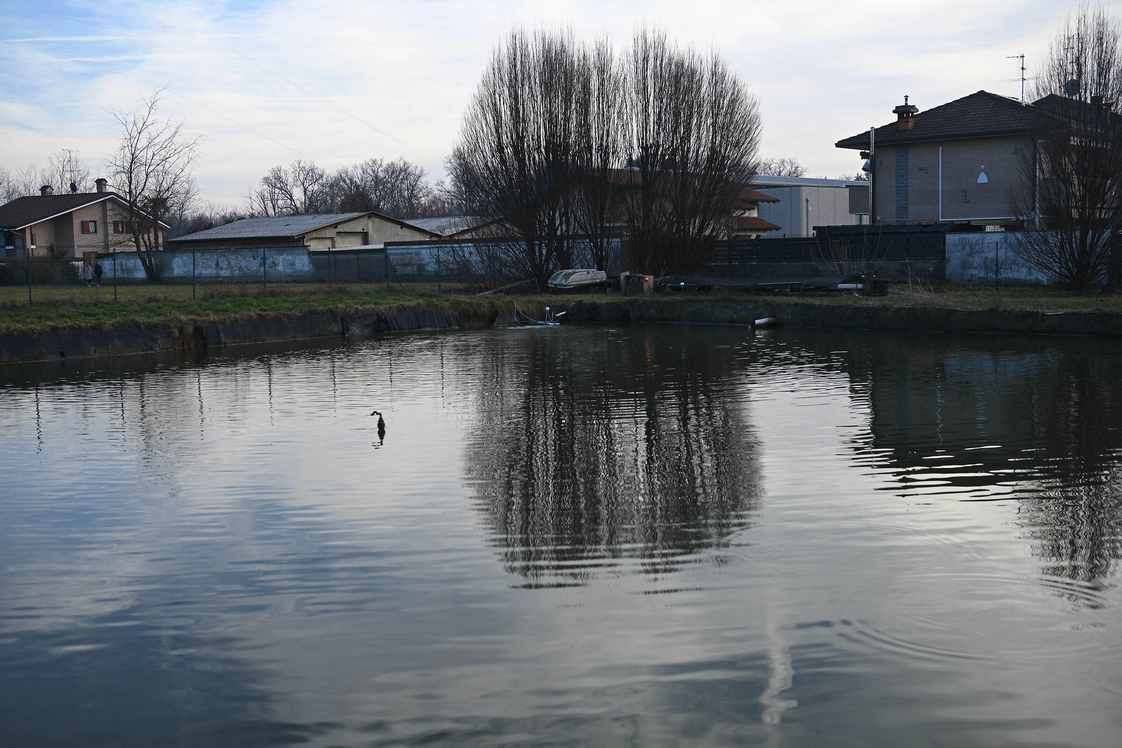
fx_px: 1247
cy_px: 374
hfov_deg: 48.5
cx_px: 561
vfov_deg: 33.4
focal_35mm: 40
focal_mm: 40
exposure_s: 1/400
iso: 100
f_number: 3.5
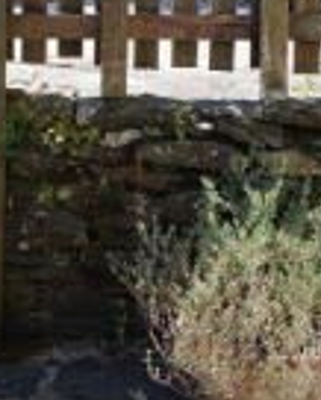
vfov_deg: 18.5
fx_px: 1229
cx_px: -47
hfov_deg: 14.5
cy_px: 140
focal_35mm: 104
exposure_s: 1/60
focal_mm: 21
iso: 100
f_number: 9
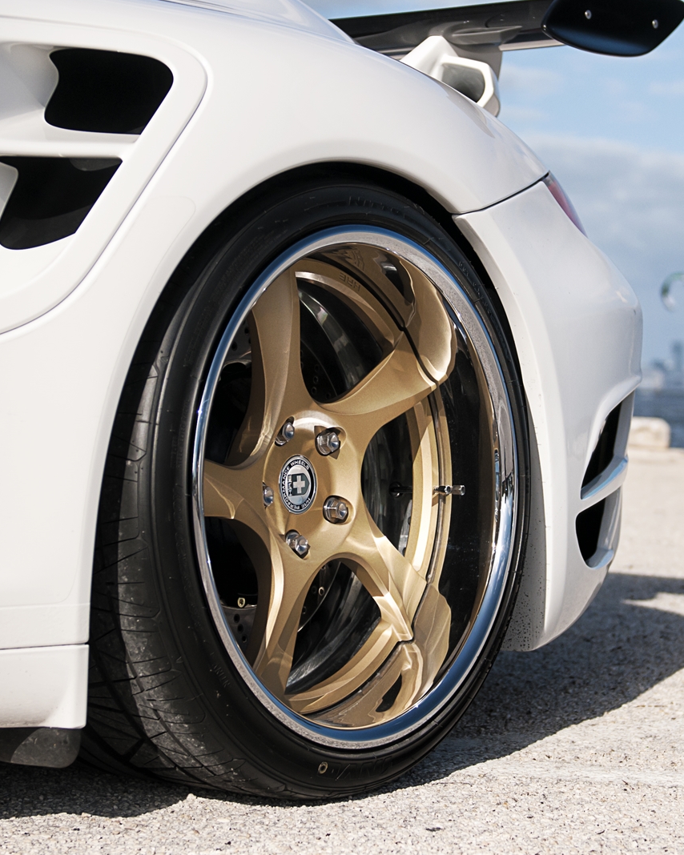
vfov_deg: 21.0
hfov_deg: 16.9
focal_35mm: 91
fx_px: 2303
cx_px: 361
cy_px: 348
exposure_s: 1/2000
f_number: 2.8
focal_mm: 36
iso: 200
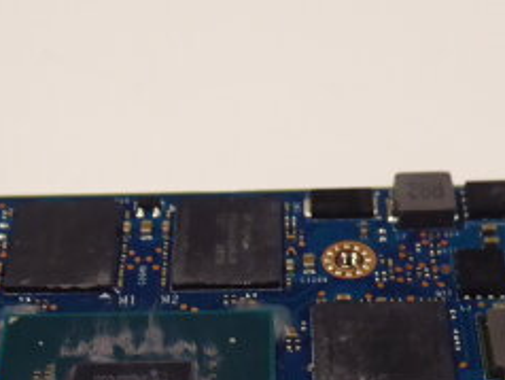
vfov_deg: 18.9
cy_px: 476
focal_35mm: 73
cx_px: 208
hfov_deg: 26.6
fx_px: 1066
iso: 400
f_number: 3.5
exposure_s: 1/60
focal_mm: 5
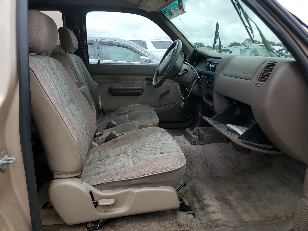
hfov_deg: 67.3
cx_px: 154
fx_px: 231
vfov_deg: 53.1
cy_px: 116
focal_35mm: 26
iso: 50
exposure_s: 1/1111
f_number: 1.5
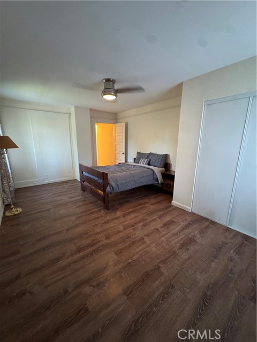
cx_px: 128
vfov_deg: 102.1
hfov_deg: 85.7
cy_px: 171
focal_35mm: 14
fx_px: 139
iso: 1000
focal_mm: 2.22
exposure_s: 1/40
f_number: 2.2
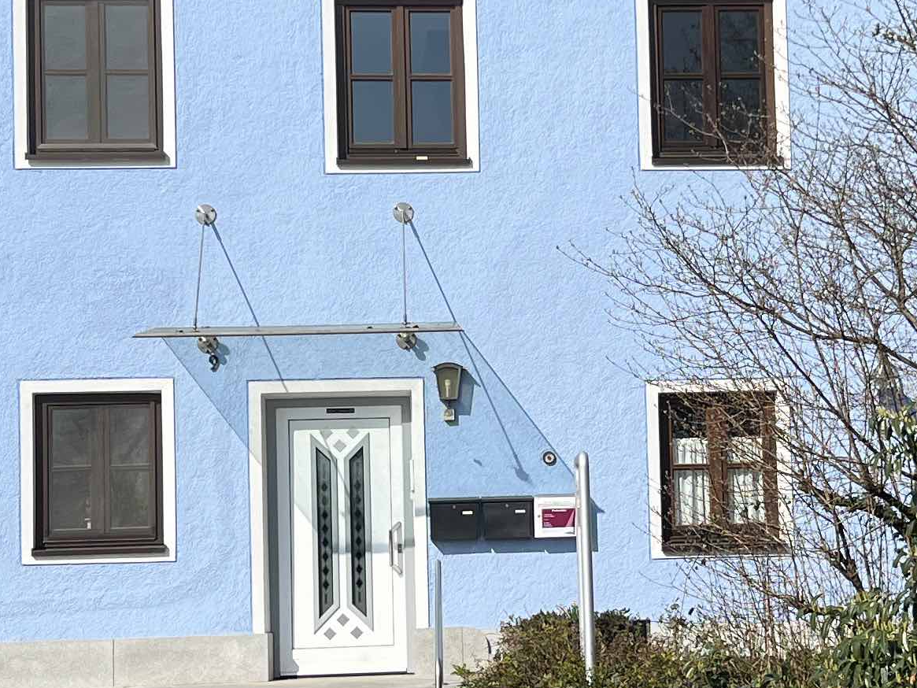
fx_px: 2384
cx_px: 639
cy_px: 378
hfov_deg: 21.7
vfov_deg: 16.4
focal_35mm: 90
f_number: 1.5
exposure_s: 1/6211
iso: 50
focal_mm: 5.7
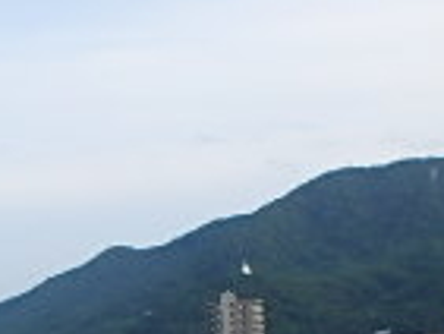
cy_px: 492
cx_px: 126
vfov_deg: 14.6
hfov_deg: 20.5
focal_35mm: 95
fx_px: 1220
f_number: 3.5
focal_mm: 3.7
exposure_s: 1/250
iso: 125
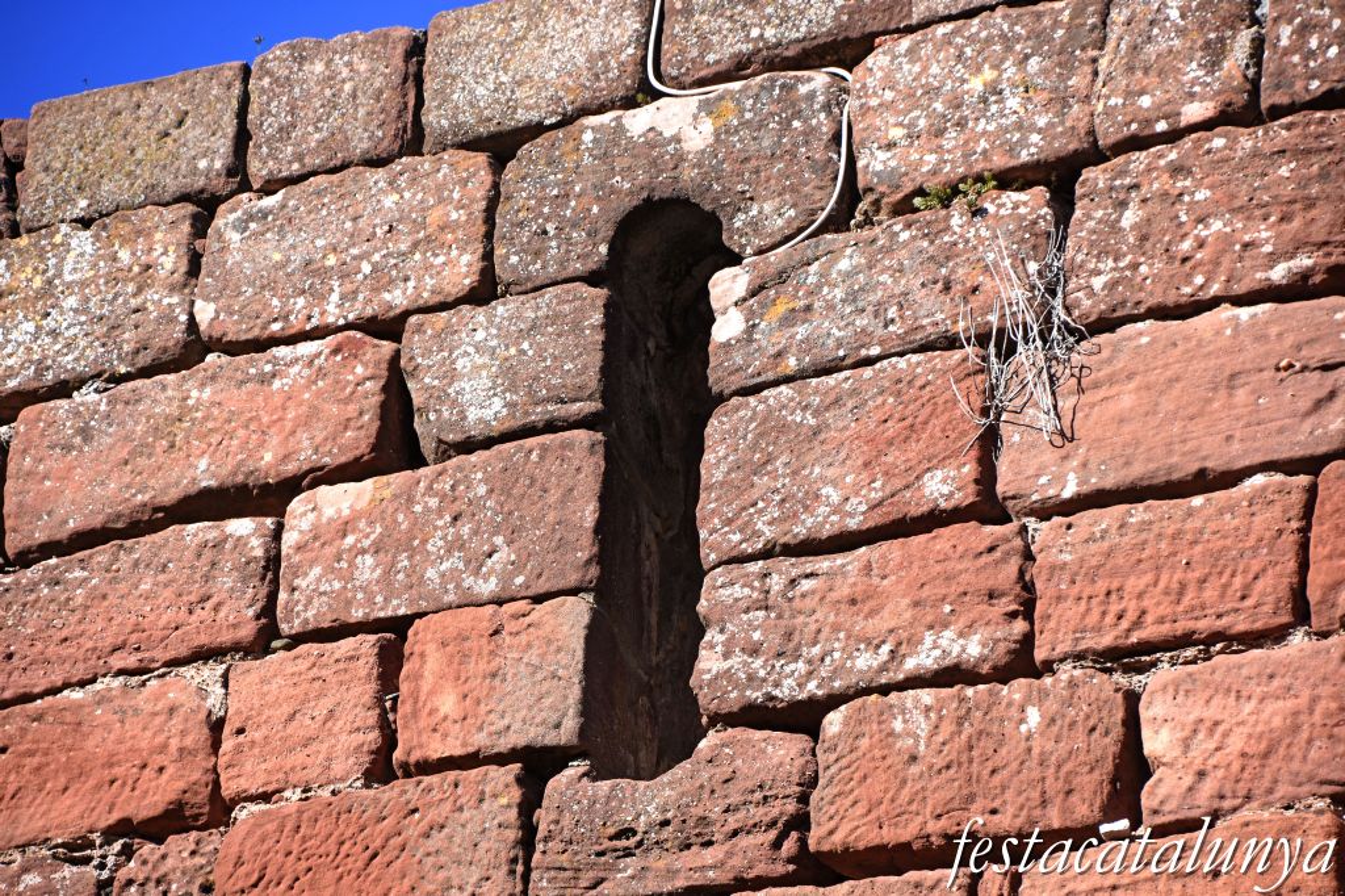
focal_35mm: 210
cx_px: 672
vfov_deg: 6.5
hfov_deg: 9.8
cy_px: 448
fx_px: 7843
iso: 400
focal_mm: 140
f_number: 6.3
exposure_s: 1/1000
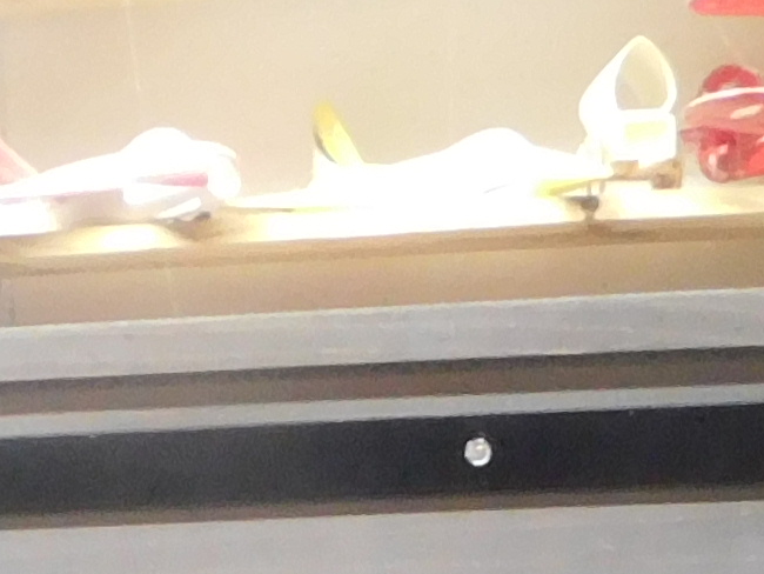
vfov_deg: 8.3
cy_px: 1439
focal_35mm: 163
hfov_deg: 12.1
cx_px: 207
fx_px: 3599
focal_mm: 4
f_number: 3
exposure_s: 1/15
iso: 400
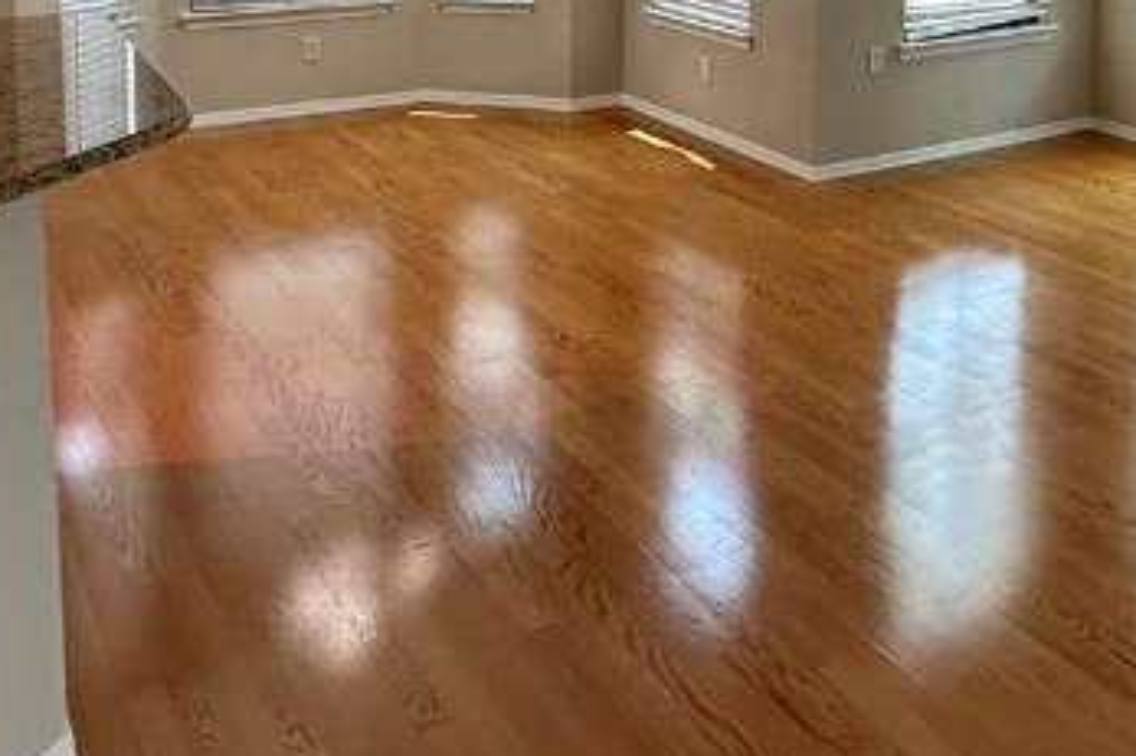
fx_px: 1356
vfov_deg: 28.4
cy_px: -65
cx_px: 848
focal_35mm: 43
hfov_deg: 44.0
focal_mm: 2.22
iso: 200
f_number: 2.2
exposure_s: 1/120
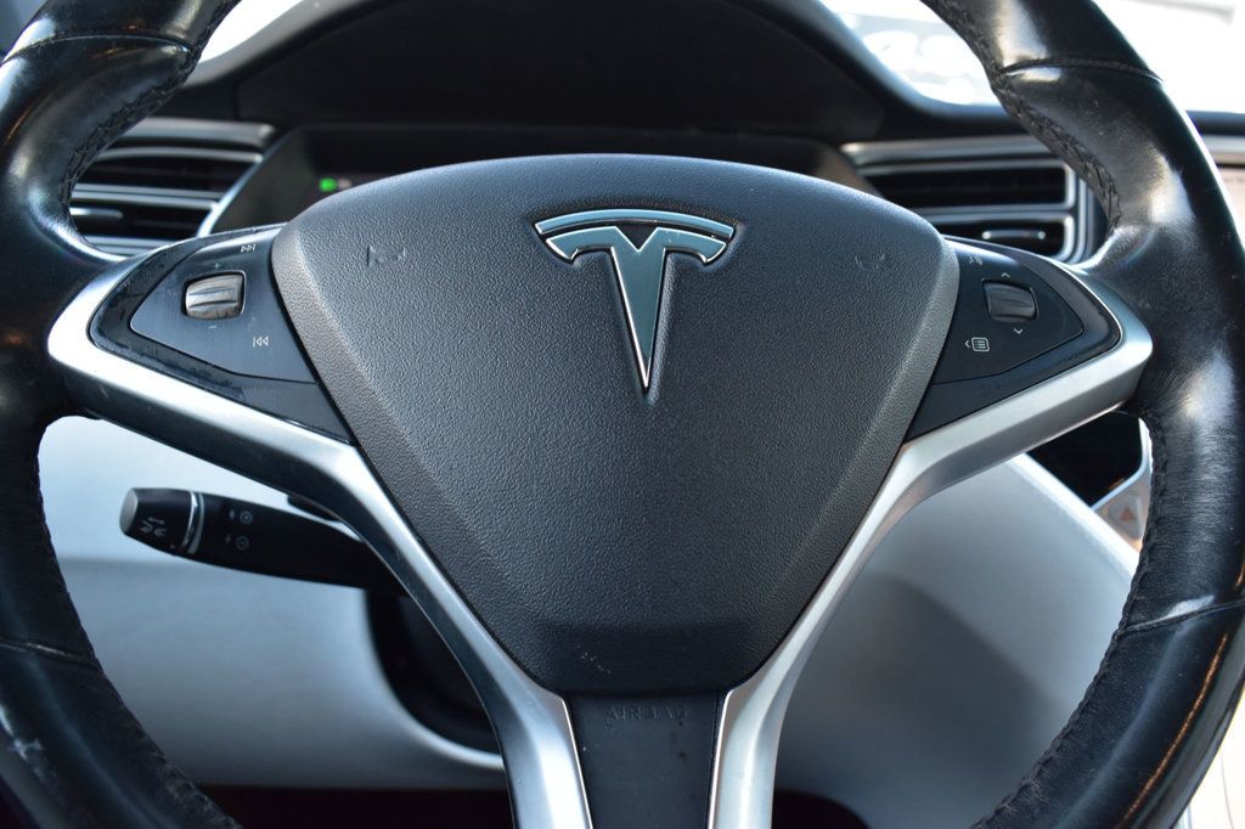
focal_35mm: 33
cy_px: 414
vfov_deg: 39.9
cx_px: 622
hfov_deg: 57.2
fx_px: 1141
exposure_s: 1/15
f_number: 6.3
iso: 900
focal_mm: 22
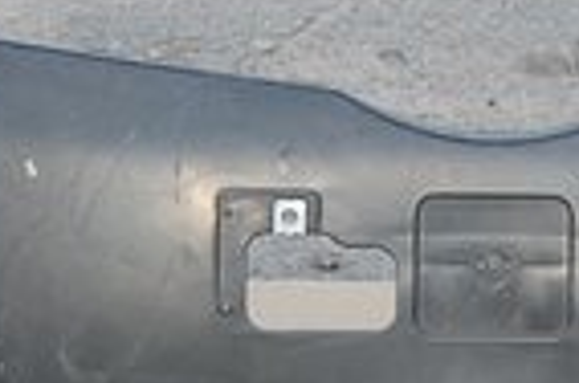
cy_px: 240
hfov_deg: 9.4
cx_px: 461
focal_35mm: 220
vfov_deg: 6.2
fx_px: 3530
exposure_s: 1/160
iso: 200
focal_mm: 26
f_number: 6.3
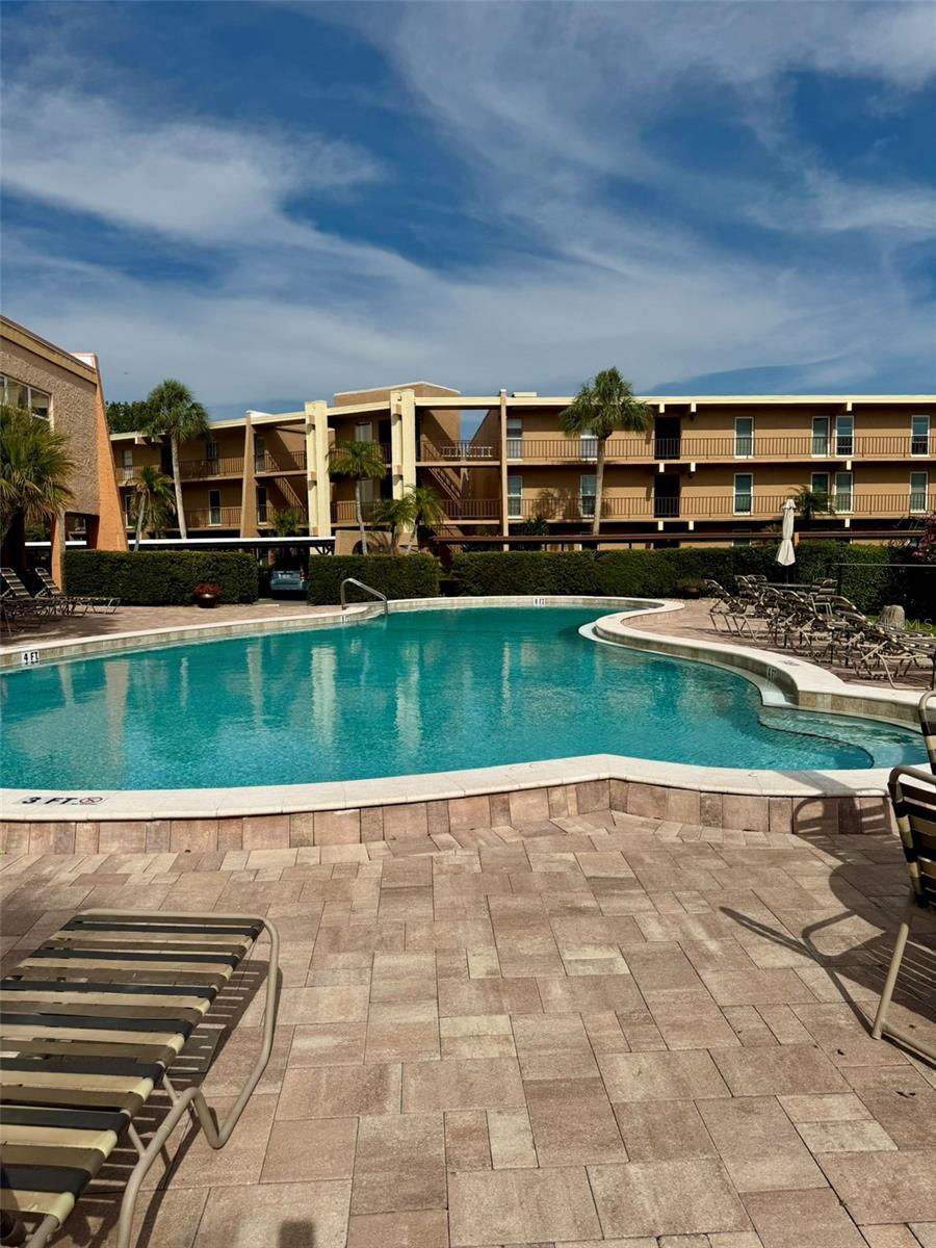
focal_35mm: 24
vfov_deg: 71.6
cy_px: 624
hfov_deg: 56.8
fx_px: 865
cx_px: 468
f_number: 1.78
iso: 80
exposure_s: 1/12346
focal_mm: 6.76
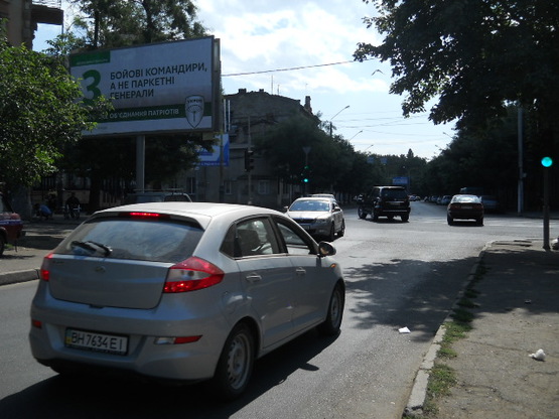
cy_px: 210
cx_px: 280
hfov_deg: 45.8
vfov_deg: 35.1
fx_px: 662
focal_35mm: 41
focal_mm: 6.72
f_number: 5.5
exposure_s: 1/400
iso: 80
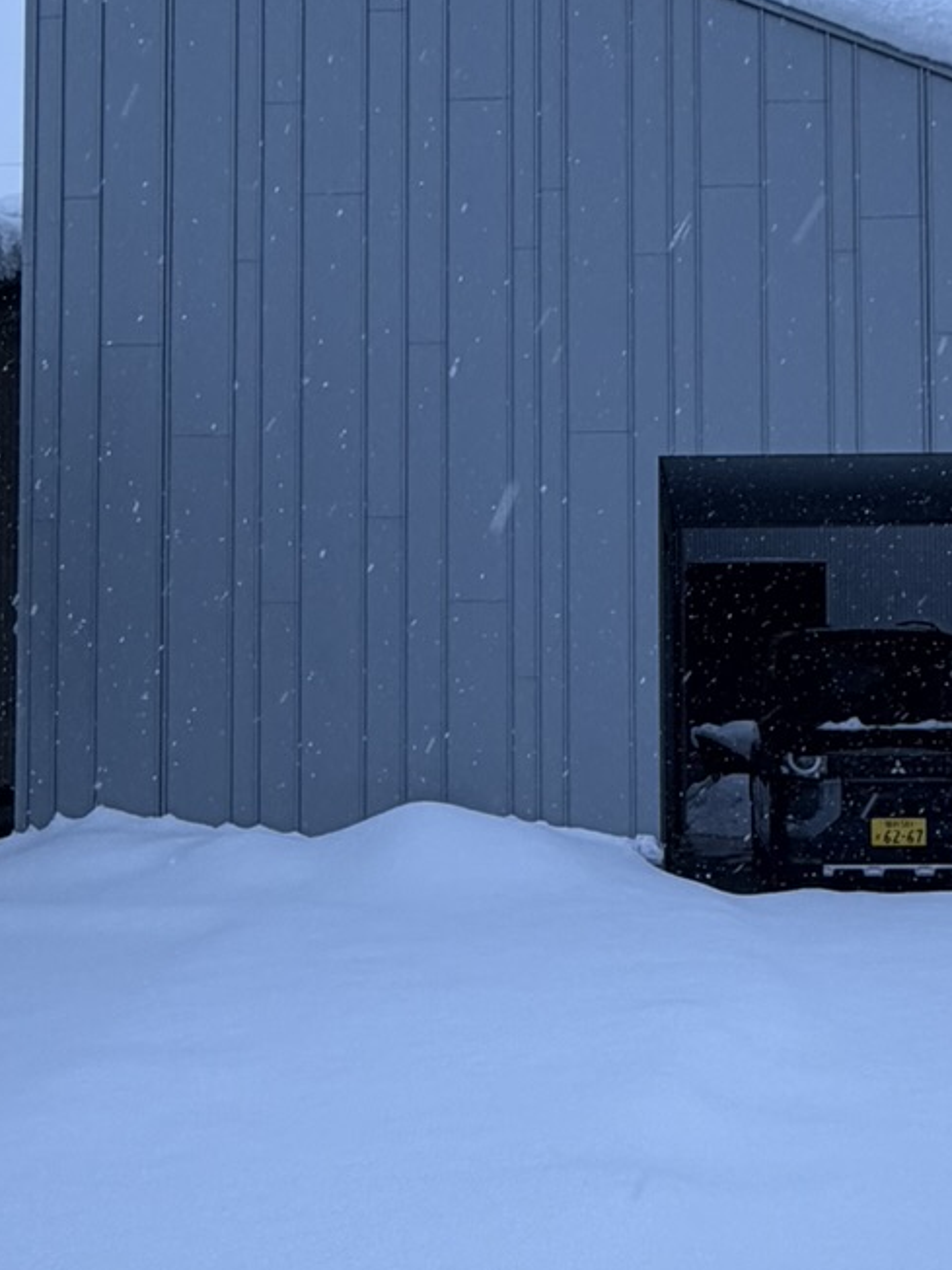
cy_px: 614
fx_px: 1613
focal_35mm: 44
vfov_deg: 42.9
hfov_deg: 32.6
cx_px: 642
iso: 64
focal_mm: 2.22
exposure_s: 1/424
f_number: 2.2
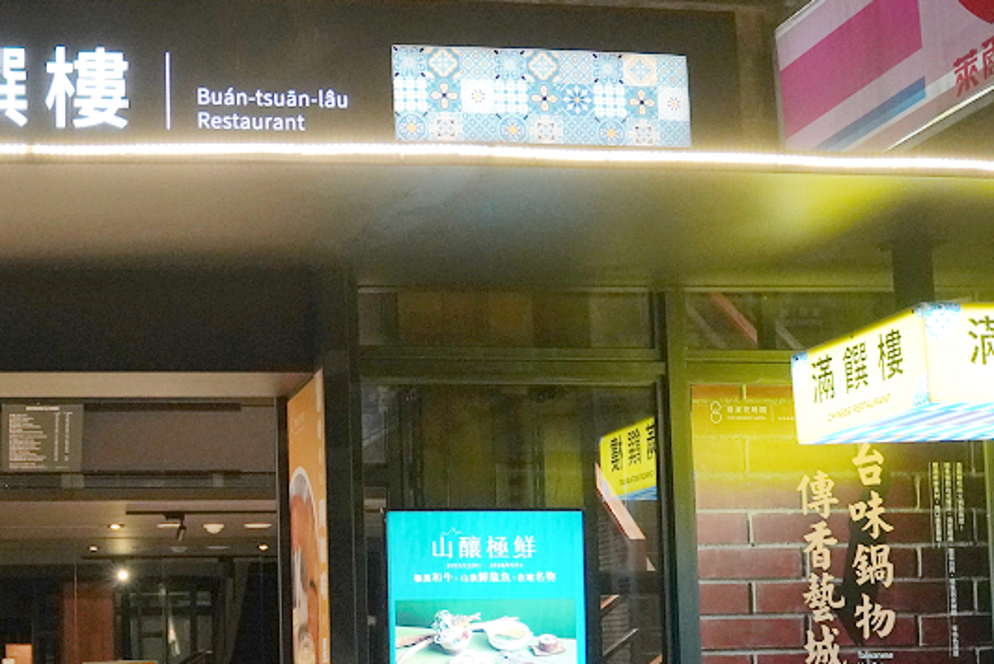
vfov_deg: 21.3
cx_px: 160
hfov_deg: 30.9
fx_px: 1740
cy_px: 530
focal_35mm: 63
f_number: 2.8
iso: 5000
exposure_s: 1/160
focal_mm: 28
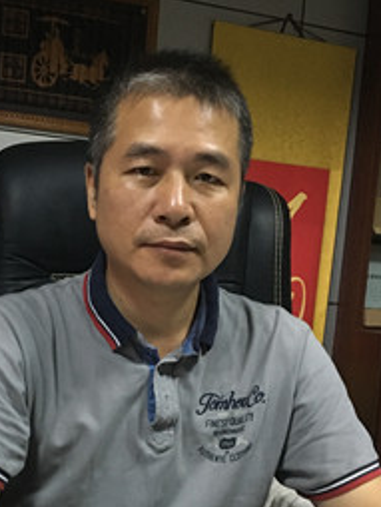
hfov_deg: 25.5
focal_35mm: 57
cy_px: 369
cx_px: 123
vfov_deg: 33.2
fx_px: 835
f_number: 2.2
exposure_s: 1/17
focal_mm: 4.15
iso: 250
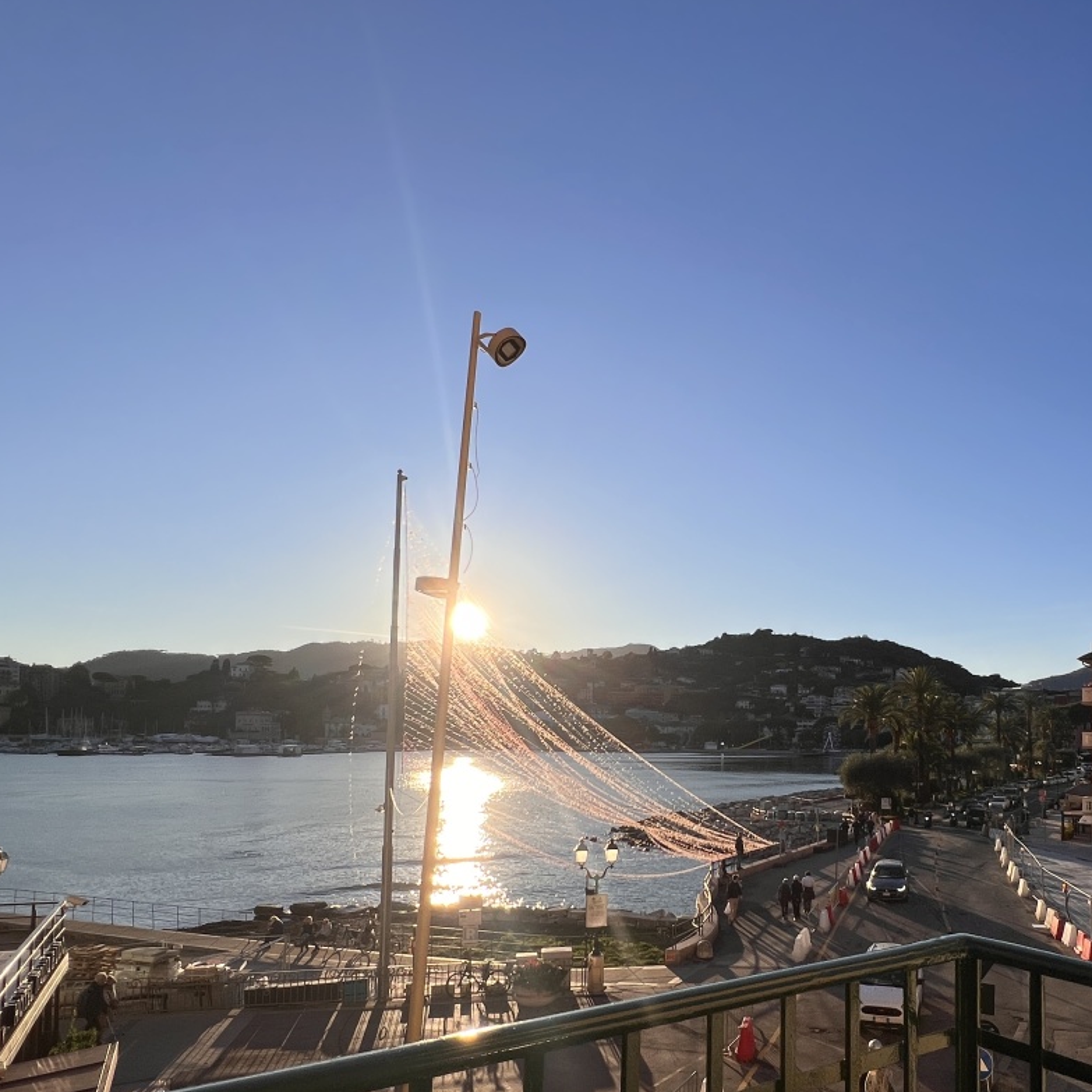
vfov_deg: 68.3
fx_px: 785
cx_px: 739
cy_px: 699
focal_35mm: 22
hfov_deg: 67.5
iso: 32
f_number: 1.8
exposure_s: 1/2874
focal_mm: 1.57
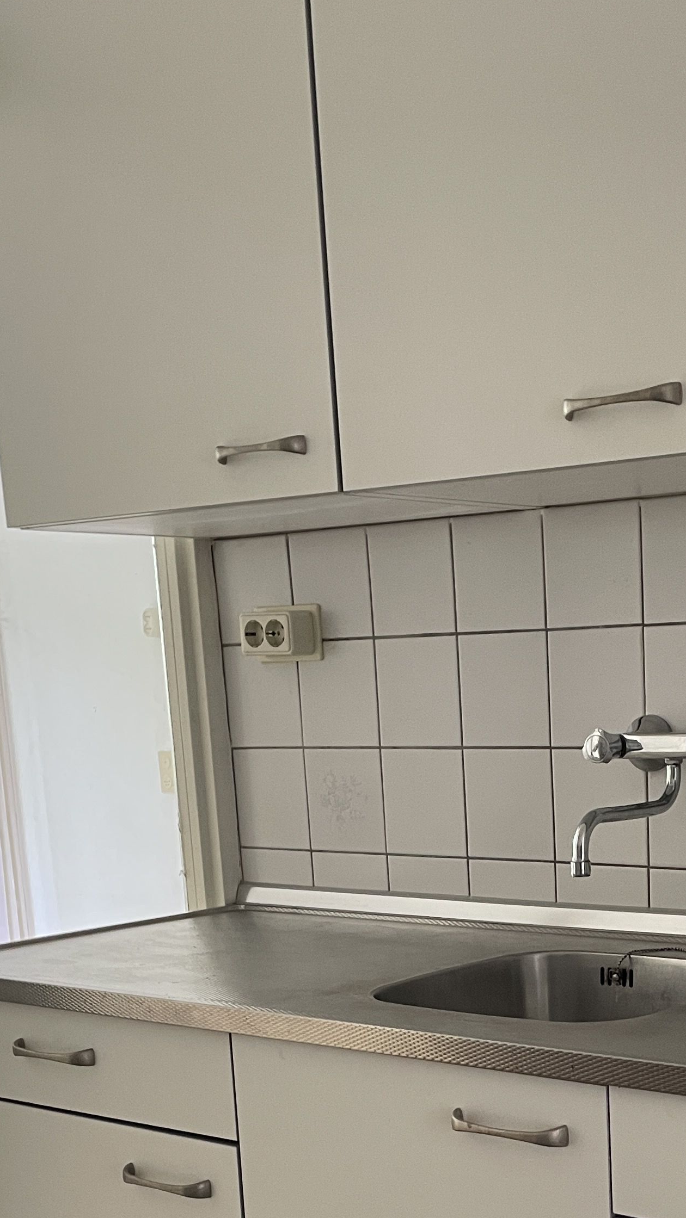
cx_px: 567
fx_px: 1649
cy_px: 1029
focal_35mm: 51
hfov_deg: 23.1
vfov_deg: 38.5
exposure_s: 1/60
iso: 320
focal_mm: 4.2
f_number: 1.6
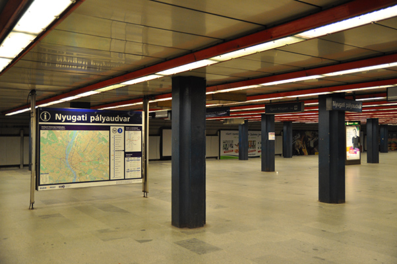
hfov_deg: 53.2
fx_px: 397
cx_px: 198
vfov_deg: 36.8
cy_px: 132
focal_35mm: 36
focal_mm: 24
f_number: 3.5
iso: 800
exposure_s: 1/50
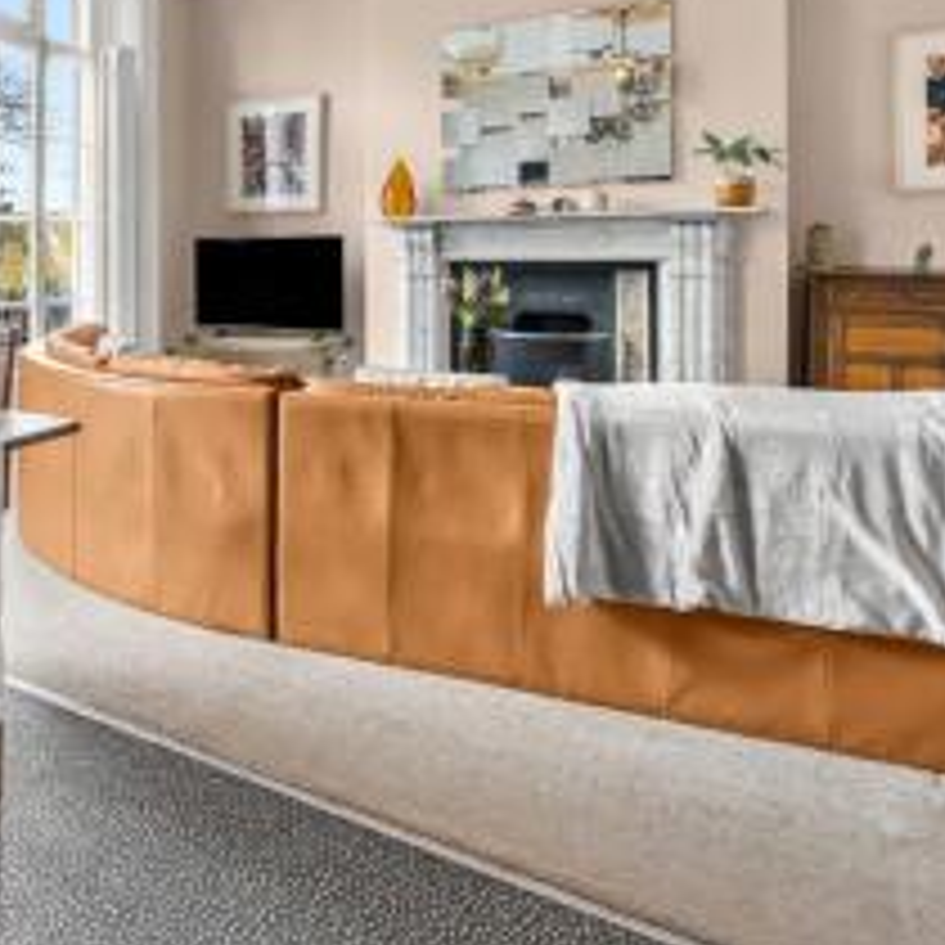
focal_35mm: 27
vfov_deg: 56.5
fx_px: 834
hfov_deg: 51.7
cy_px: 250
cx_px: 86
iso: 500
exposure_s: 1/6
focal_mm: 14
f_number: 8
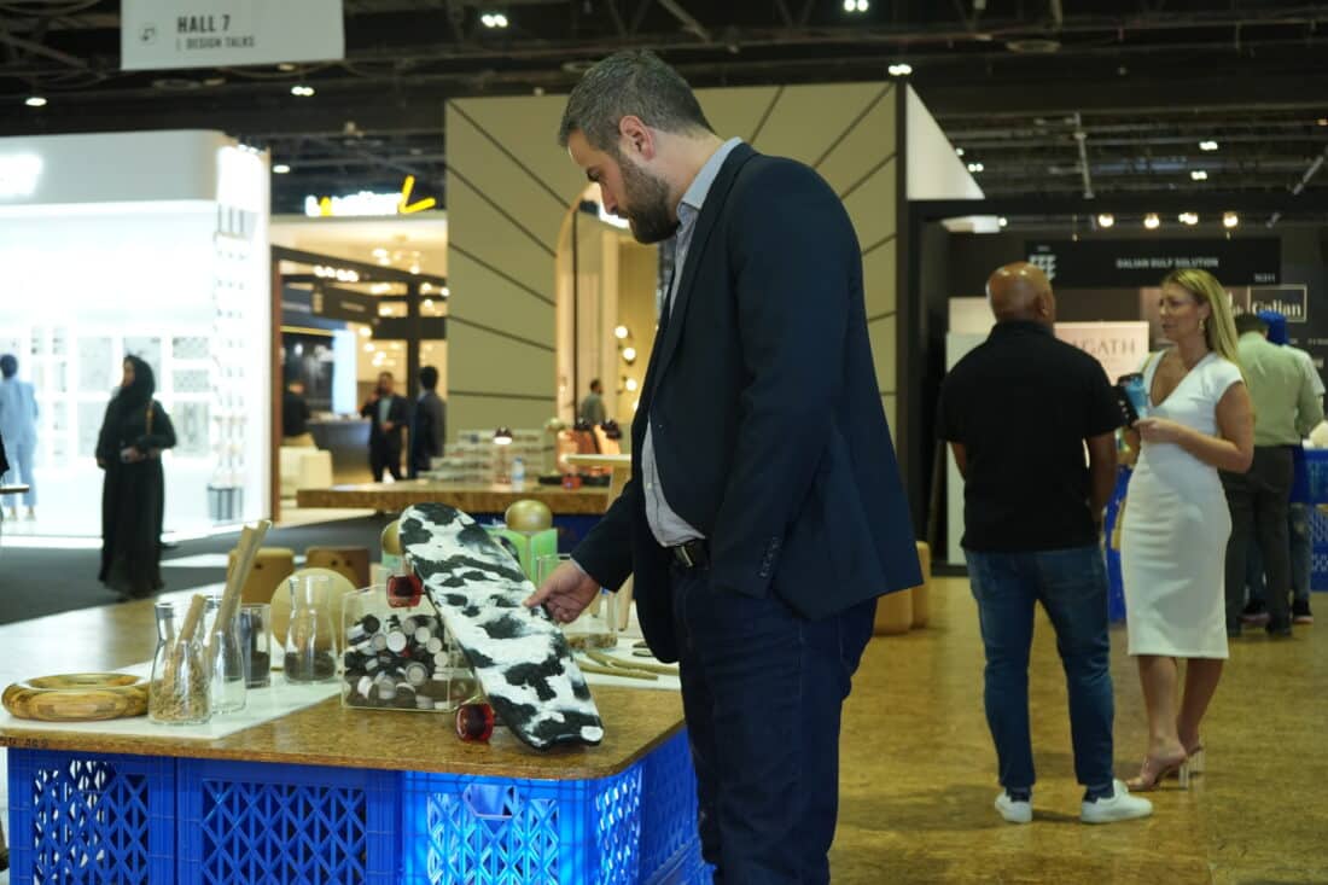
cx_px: 664
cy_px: 442
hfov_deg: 39.6
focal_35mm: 50
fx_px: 1844
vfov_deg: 27.0
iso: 1600
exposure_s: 1/50
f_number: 4.5
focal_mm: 50
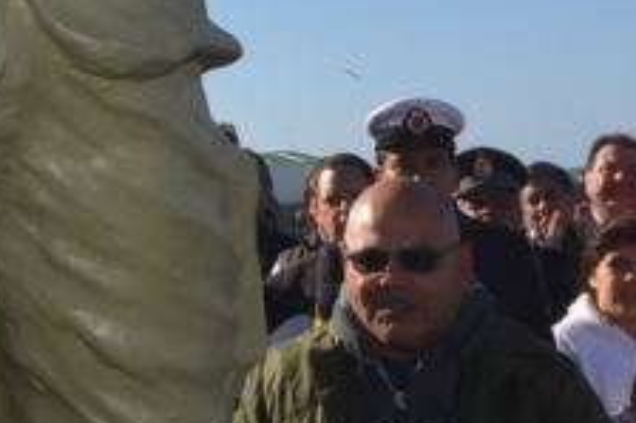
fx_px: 3866
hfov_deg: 9.2
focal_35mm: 219
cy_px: -233
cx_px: -267
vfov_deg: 6.2
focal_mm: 32
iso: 160
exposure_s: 1/250
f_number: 16
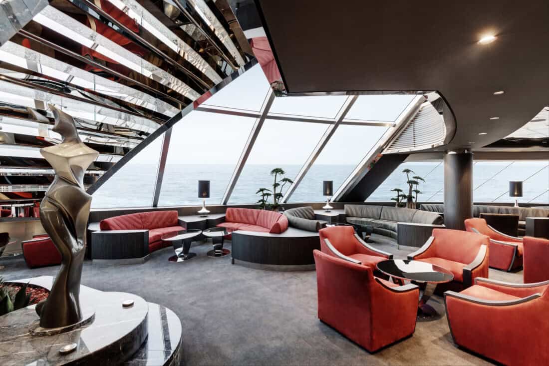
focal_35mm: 18
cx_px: 274
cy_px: 183
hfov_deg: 90.0
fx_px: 274
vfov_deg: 67.4
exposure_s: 1/2.5
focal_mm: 18
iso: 200
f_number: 11
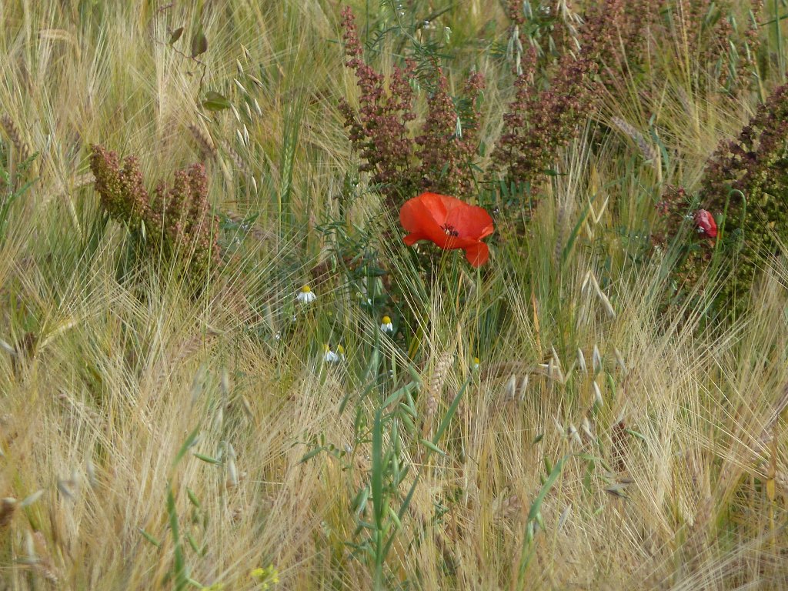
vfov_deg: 3.7
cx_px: 394
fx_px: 9083
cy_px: 296
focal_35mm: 399
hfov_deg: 5.0
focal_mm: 49.2
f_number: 4.9
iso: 100
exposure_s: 1/125
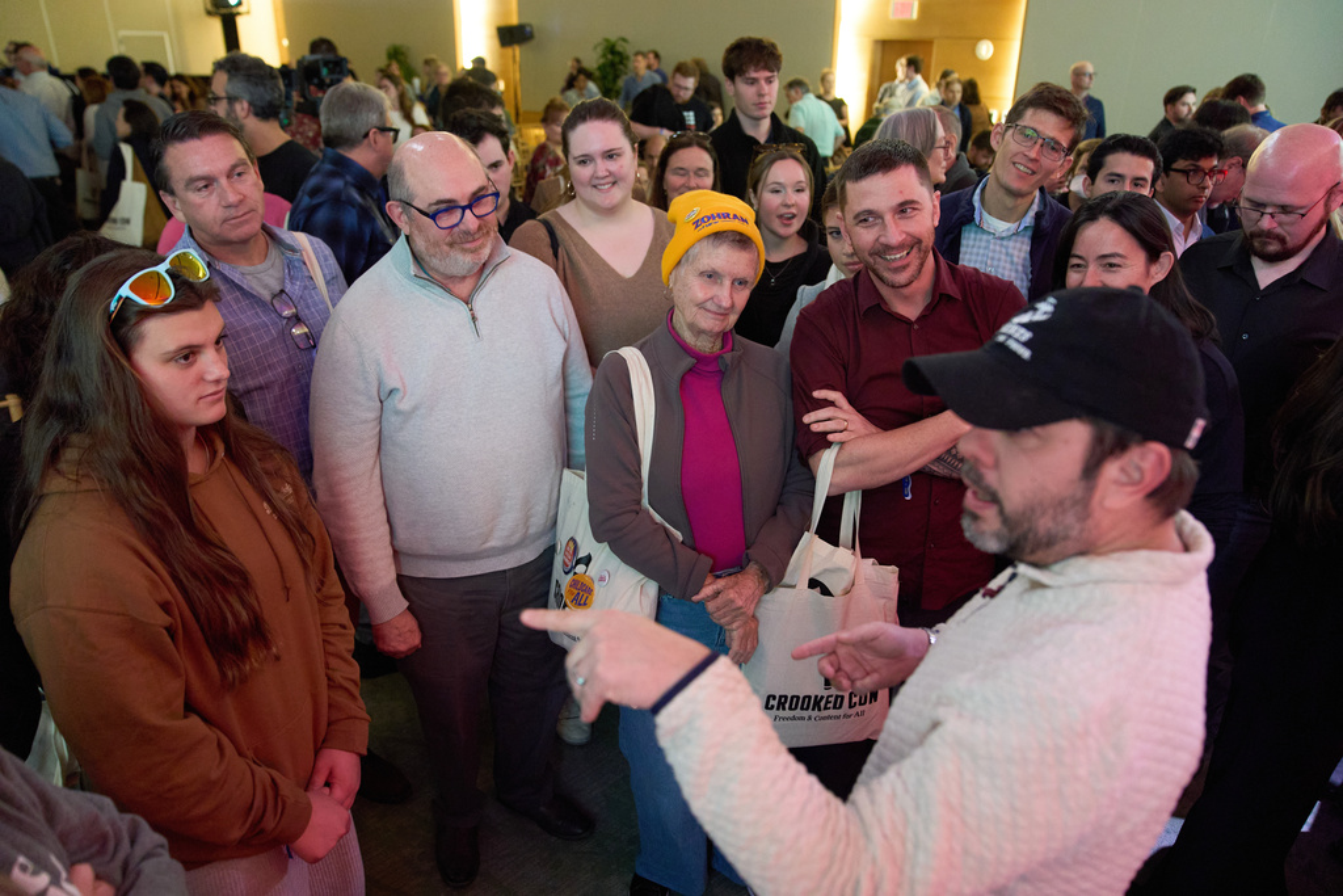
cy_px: 448
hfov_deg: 71.5
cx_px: 672
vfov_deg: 51.3
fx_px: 933
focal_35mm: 25
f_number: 2.8
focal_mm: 25
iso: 5000
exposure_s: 1/125
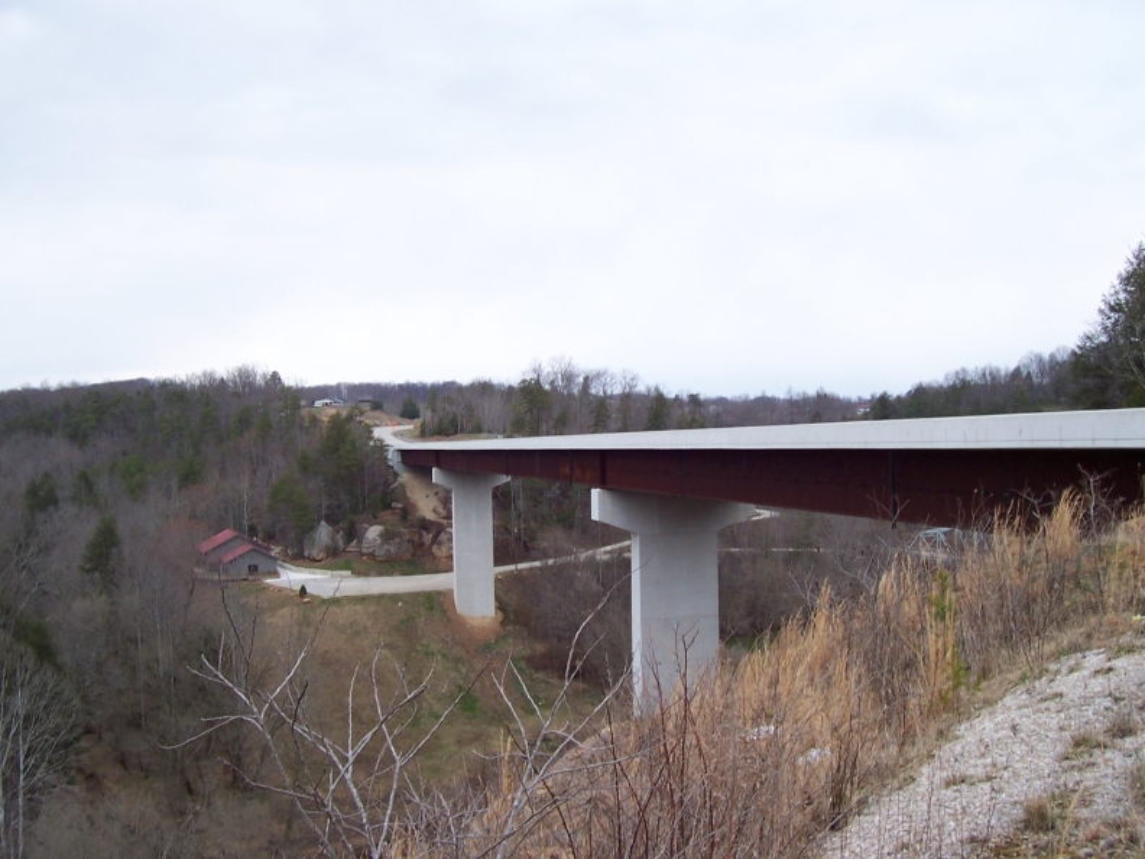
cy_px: 430
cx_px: 572
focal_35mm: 37
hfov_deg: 50.1
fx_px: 1224
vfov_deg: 38.7
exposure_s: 1/45
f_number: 2.8
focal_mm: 5.6
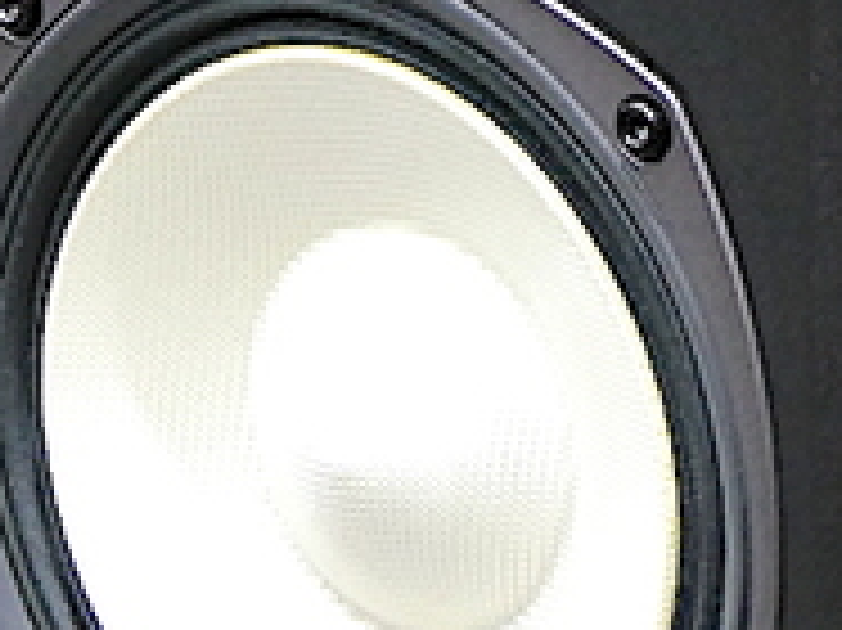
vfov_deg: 3.4
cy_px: -50
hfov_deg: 4.6
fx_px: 10501
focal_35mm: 432
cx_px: 365
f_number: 4.8
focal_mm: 15
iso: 200
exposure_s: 1/4
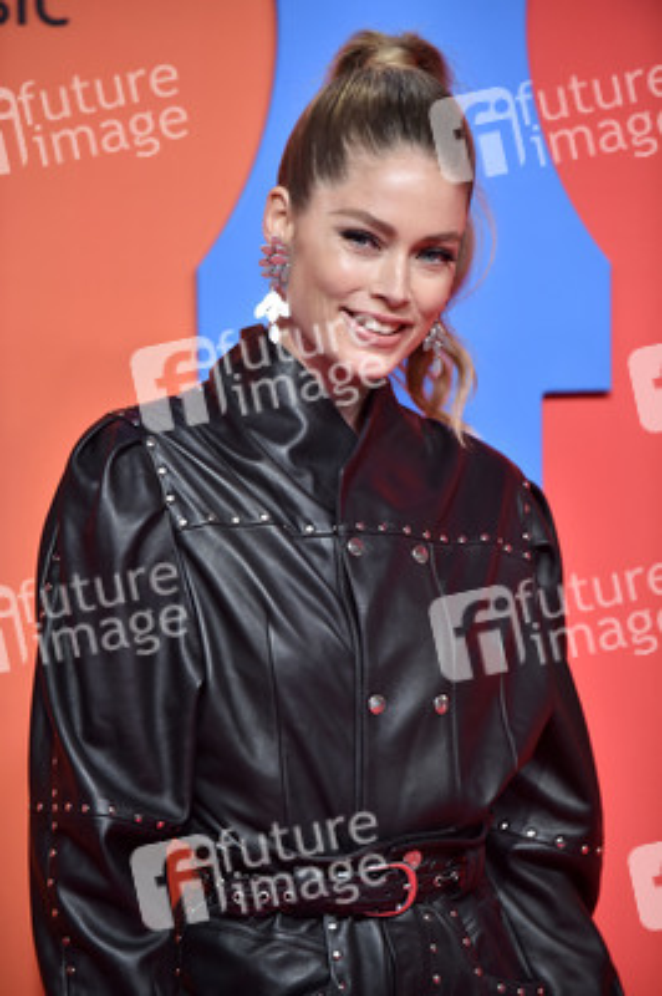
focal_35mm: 200
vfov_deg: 10.3
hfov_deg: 6.9
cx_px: 331
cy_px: 498
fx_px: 5526
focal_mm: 200
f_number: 3.5
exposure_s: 1/250
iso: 2000
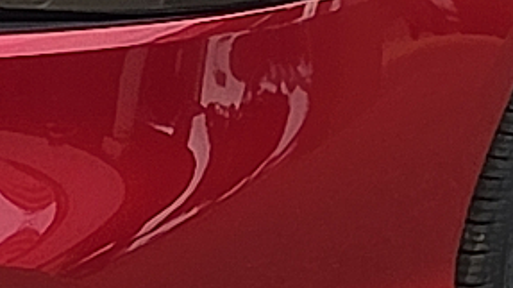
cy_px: -188
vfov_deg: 4.1
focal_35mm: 292
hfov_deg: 7.4
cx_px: 438
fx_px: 3969
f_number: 1.8
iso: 76
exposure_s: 1/2000
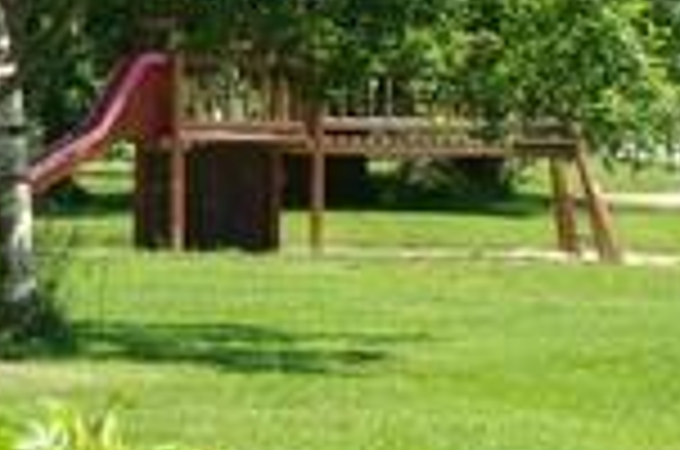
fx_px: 4166
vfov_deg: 6.2
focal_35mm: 221
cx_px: -144
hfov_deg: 9.2
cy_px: -34
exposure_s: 1/350
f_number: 11
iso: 800
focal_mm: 35
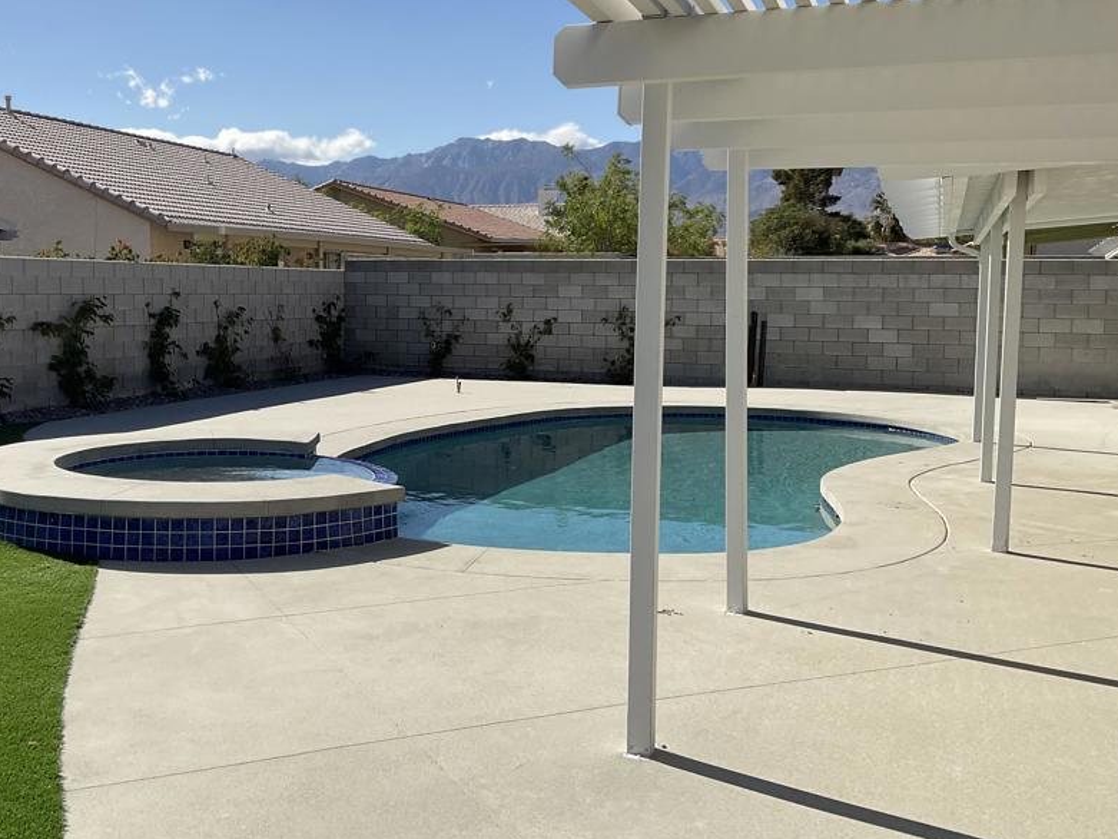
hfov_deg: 48.4
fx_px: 1227
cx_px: 407
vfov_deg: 37.7
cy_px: 364
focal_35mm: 38
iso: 16
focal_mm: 3
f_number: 1.8
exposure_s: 1/3322
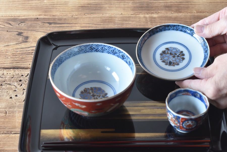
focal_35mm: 82
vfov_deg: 16.6
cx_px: 114
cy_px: 76
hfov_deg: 24.6
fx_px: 520
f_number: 5.6
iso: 400
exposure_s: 1/2
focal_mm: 55
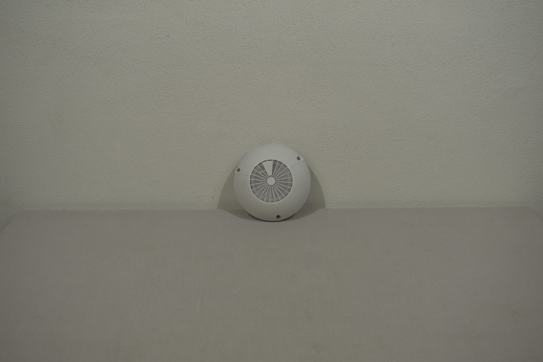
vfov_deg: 36.9
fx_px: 543
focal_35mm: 36
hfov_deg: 53.1
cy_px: 181
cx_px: 272
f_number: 5.6
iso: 250
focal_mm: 24
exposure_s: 1/125
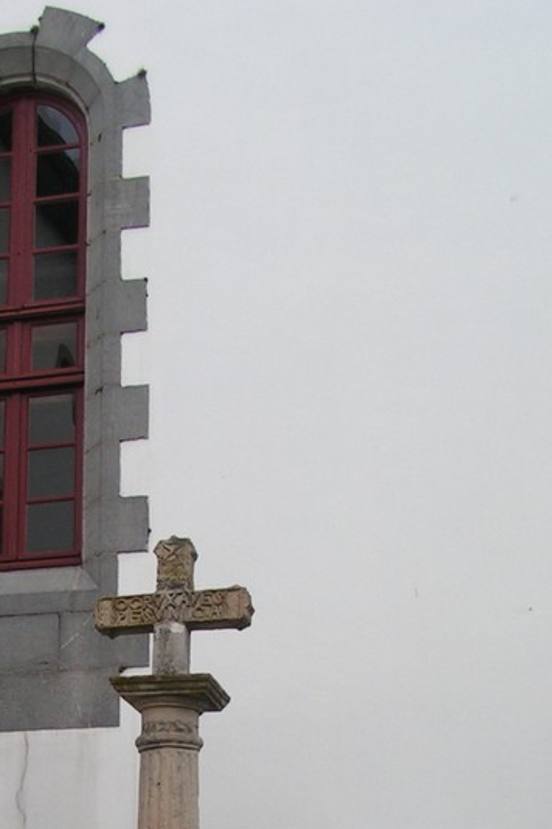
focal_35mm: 79
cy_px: 772
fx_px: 1817
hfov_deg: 17.2
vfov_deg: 24.8
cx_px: 132
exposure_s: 1/320
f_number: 5.6
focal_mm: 5.8
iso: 50
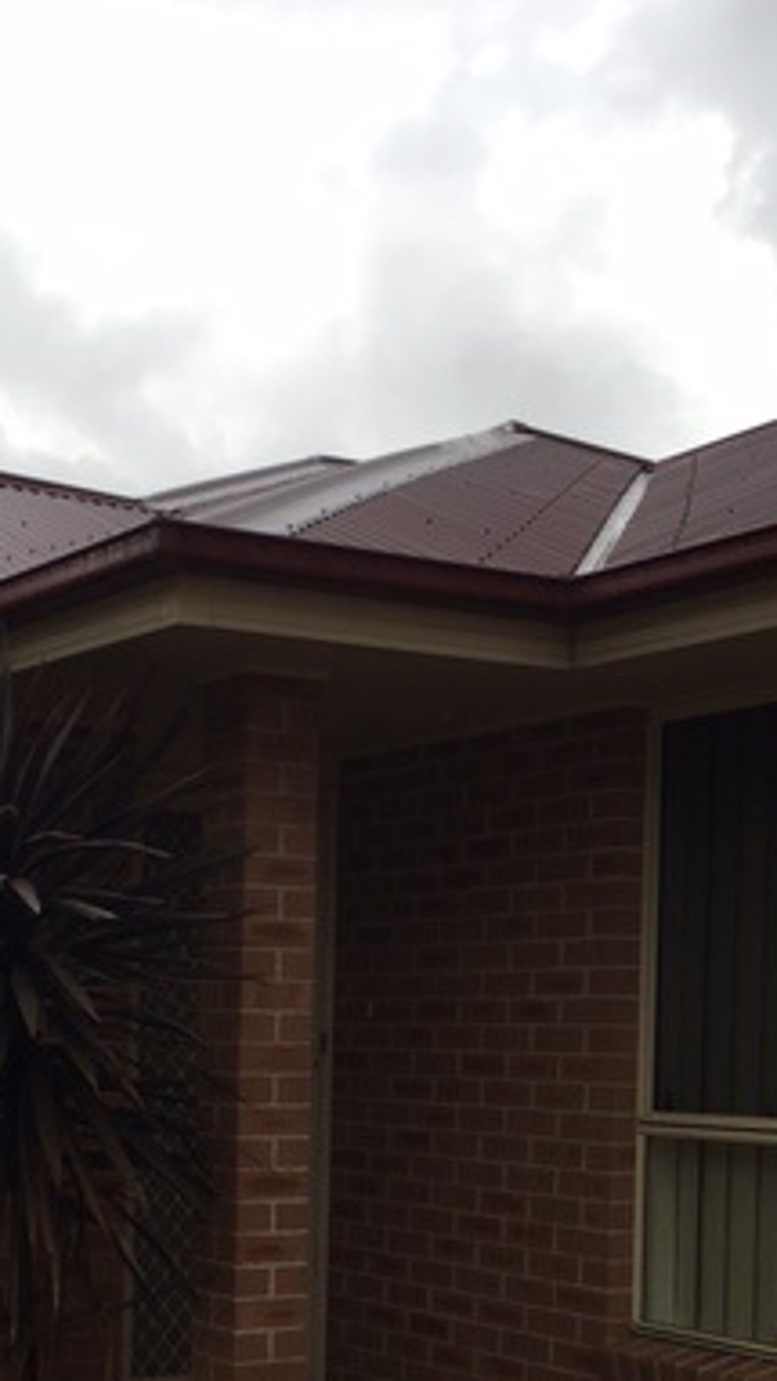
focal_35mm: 53
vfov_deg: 37.9
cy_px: 1088
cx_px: 217
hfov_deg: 22.5
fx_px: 1940
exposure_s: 1/246
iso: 25
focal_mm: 4.15
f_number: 2.2
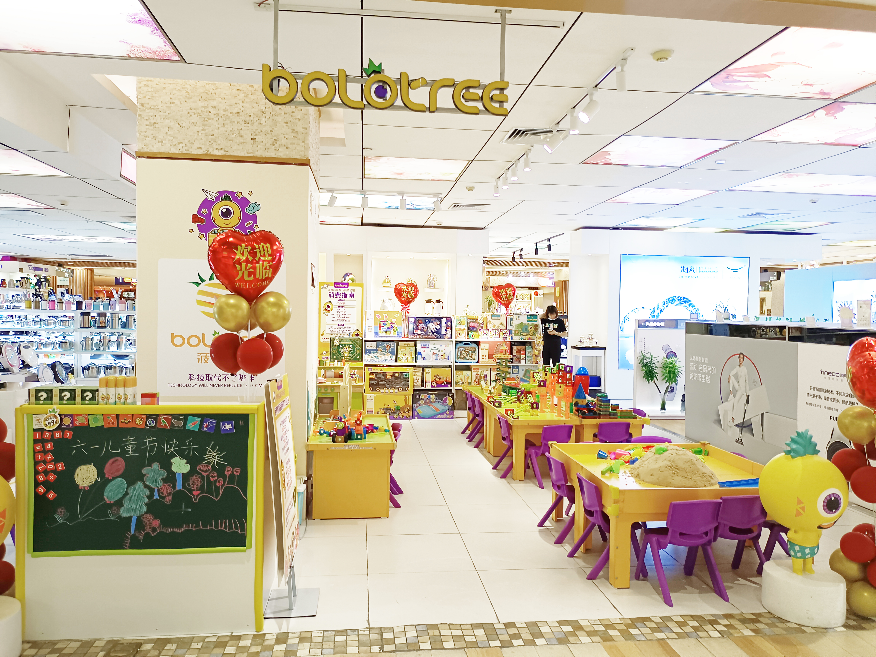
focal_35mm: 25
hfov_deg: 69.4
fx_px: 633
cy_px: 328
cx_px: 438
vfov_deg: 54.9
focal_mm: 4.71
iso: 487
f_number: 1.89
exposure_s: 1/50
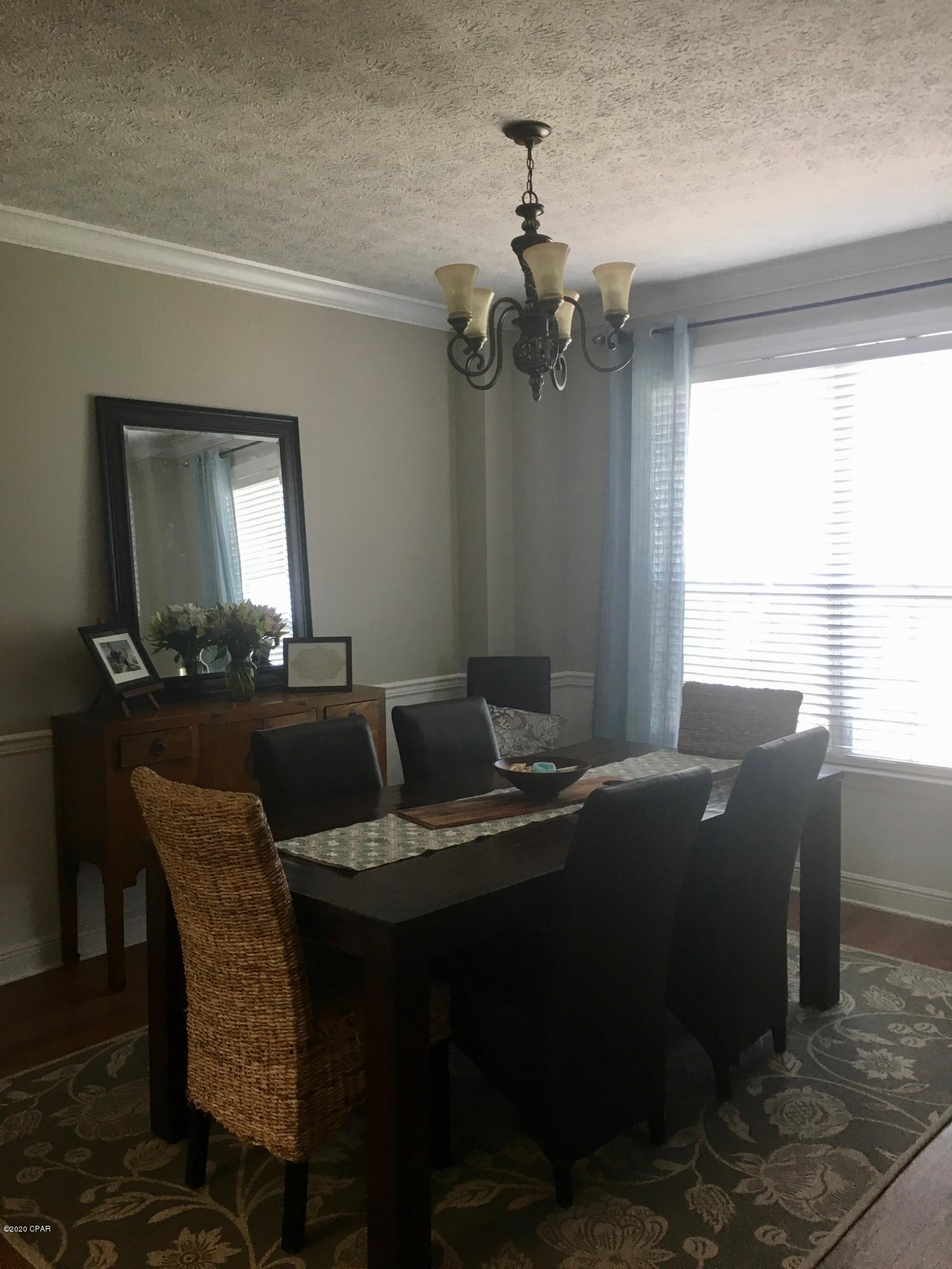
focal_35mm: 29
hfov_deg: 48.2
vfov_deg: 61.7
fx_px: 1063
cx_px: 476
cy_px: 634
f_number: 2.2
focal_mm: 4.15
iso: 32
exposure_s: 1/30
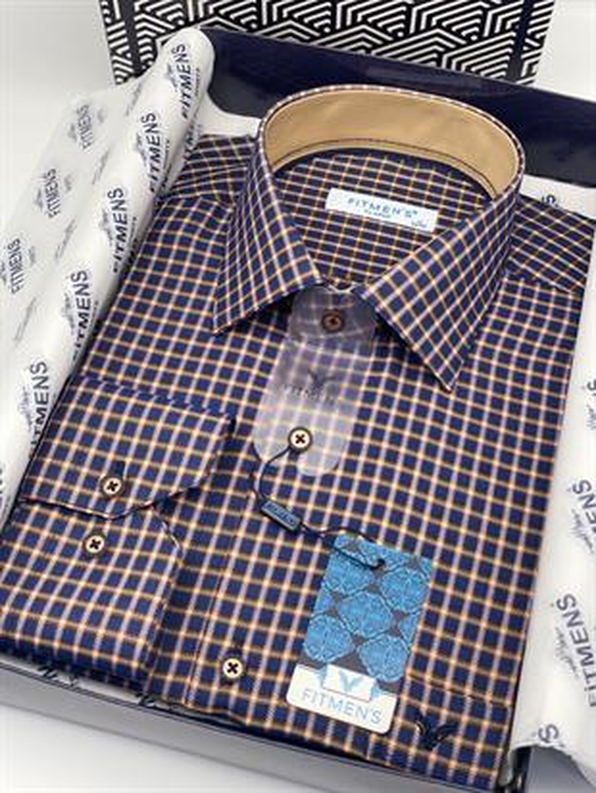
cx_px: 298
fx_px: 1193
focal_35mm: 52
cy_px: 396
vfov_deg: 36.8
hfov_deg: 28.0
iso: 40
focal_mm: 6
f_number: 2
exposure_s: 1/122
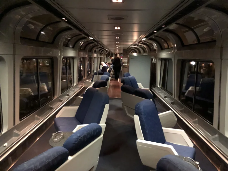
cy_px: 86
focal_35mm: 28
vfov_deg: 49.7
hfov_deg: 63.4
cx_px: 114
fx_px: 184
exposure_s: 1/15
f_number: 1.8
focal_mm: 4
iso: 1250
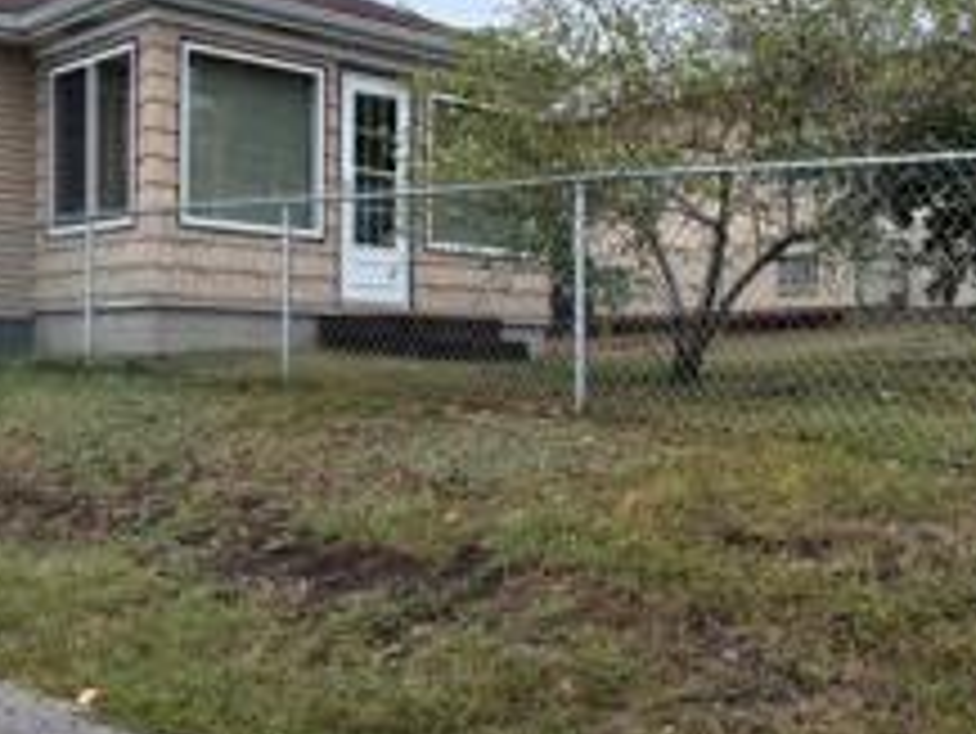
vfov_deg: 30.3
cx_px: 360
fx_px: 1354
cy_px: 351
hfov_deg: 39.3
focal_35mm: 48
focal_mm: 5.96
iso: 160
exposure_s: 1/60
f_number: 1.6
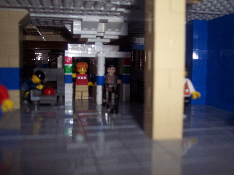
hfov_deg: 47.9
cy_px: 88
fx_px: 264
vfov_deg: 36.8
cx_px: 117
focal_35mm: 39
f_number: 2.8
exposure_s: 1/60
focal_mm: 8
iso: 100
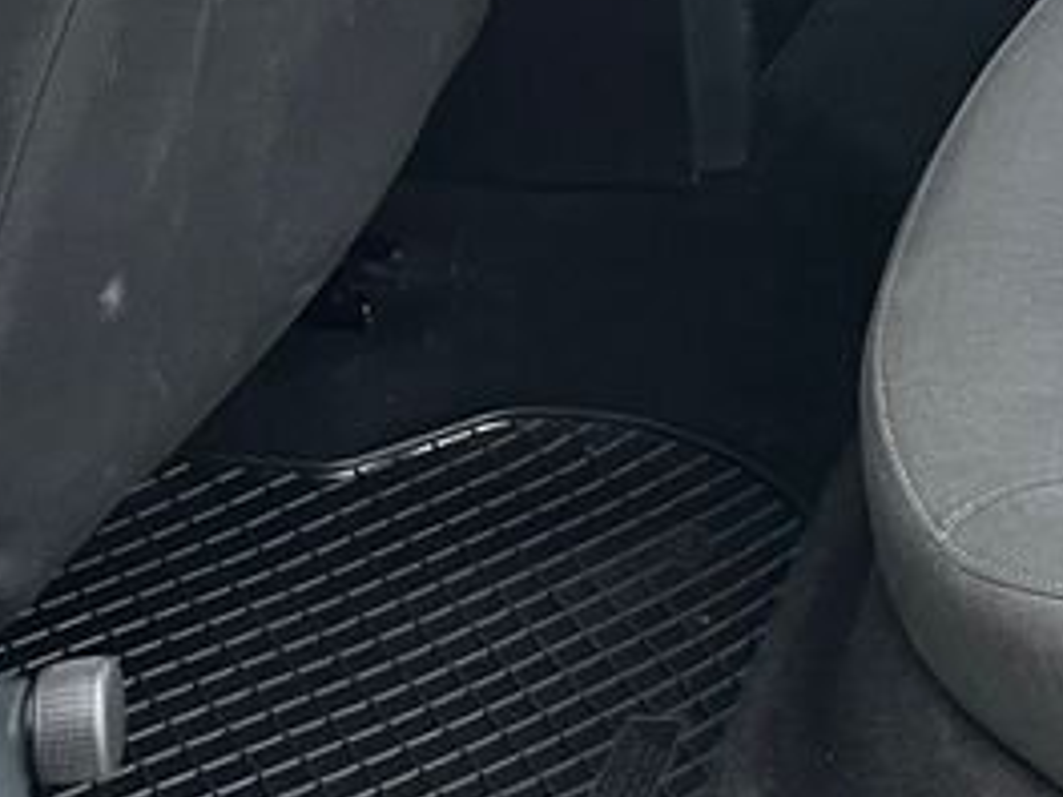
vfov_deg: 13.8
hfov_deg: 17.2
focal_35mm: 101
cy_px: -386
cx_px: 1675
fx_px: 3102
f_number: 1.6
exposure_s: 1/60
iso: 200
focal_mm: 5.1
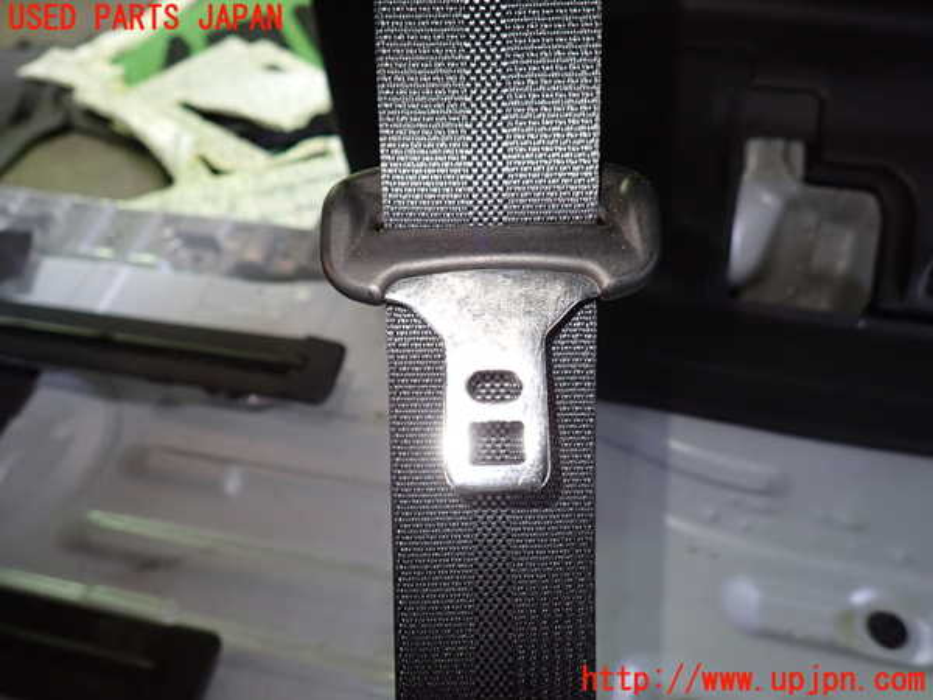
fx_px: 674
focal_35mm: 25
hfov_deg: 69.4
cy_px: 350
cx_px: 466
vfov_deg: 54.9
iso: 320
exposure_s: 1/30
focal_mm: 4.5
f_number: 2
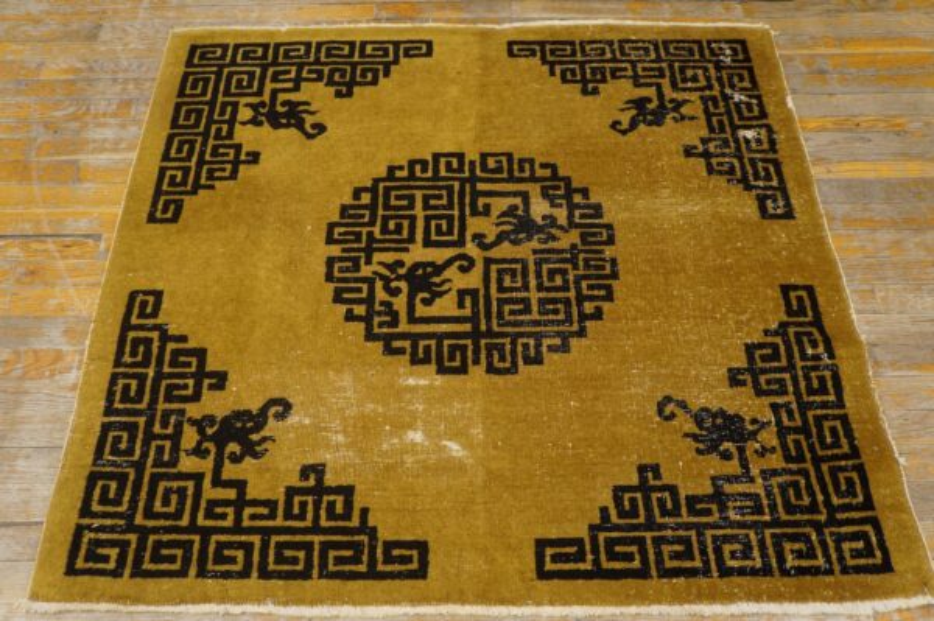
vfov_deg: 39.9
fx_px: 855
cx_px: 467
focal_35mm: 33
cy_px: 310
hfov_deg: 57.3
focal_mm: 22
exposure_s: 1/60
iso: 1250
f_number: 4
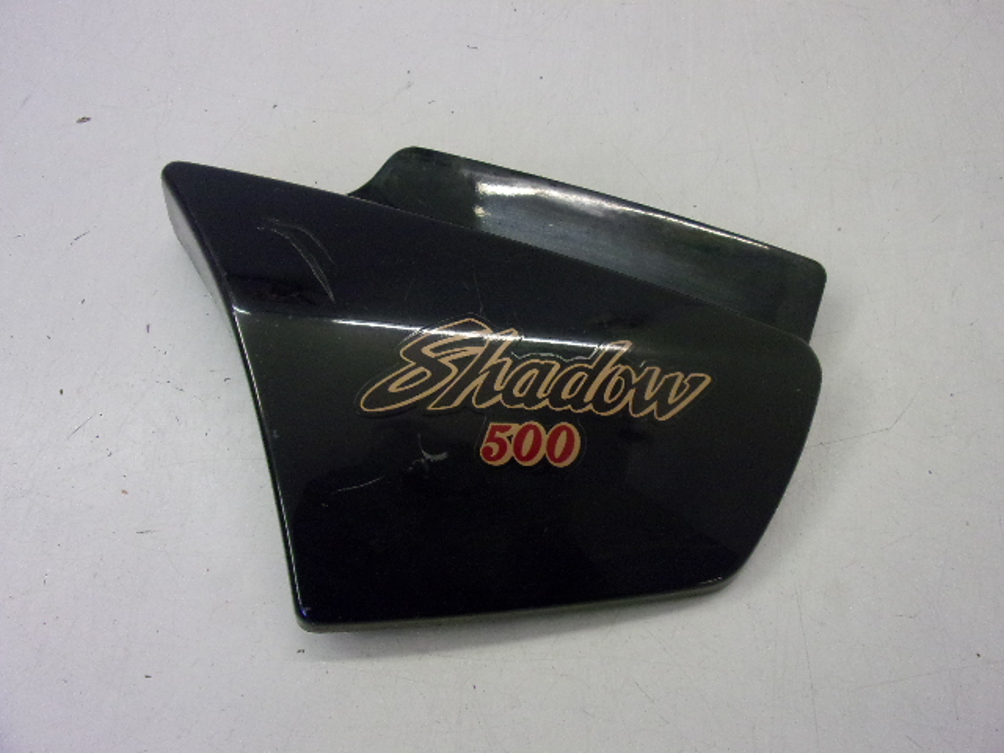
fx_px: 696
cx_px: 502
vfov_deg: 56.8
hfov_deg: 71.6
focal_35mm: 24
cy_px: 376
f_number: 3.3
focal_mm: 4.3
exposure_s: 1/17
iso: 304
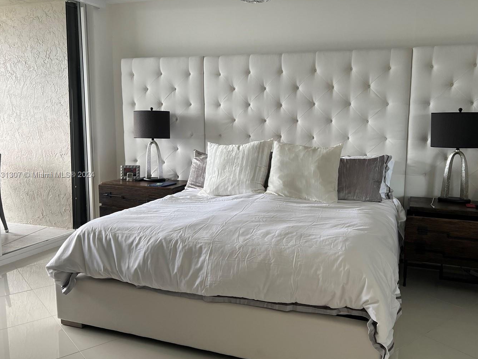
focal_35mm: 31
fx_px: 428
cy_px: 175
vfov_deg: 45.4
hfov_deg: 58.2
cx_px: 266
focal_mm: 5.7
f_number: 1.5
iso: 125
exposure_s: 1/120
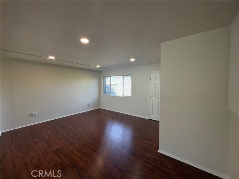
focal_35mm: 14
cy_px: 90
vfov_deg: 85.7
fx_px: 97
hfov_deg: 102.1
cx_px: 120
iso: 125
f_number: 2.2
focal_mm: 2.22
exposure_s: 1/136
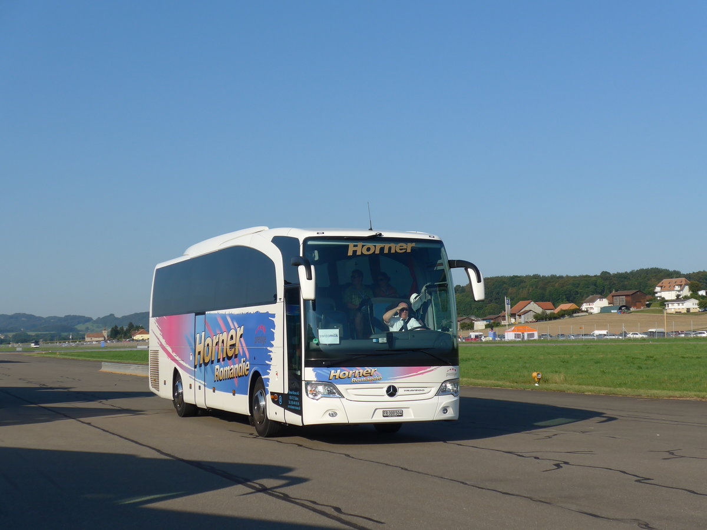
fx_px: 1205
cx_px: 354
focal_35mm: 59
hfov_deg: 32.7
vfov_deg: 24.8
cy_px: 265
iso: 80
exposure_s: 1/1600
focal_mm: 12
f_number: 3.5
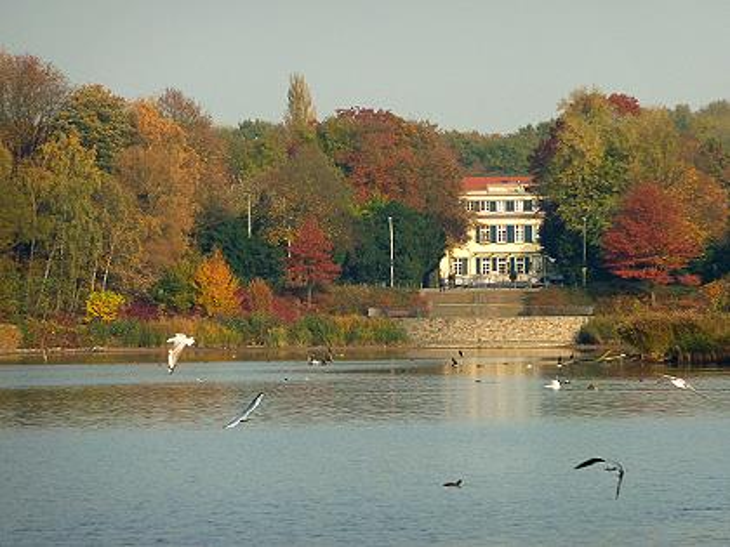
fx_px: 6327
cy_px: 274
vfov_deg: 5.0
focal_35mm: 300
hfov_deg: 6.6
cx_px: 365
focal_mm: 49.2
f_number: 4.9
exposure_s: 1/500
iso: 160
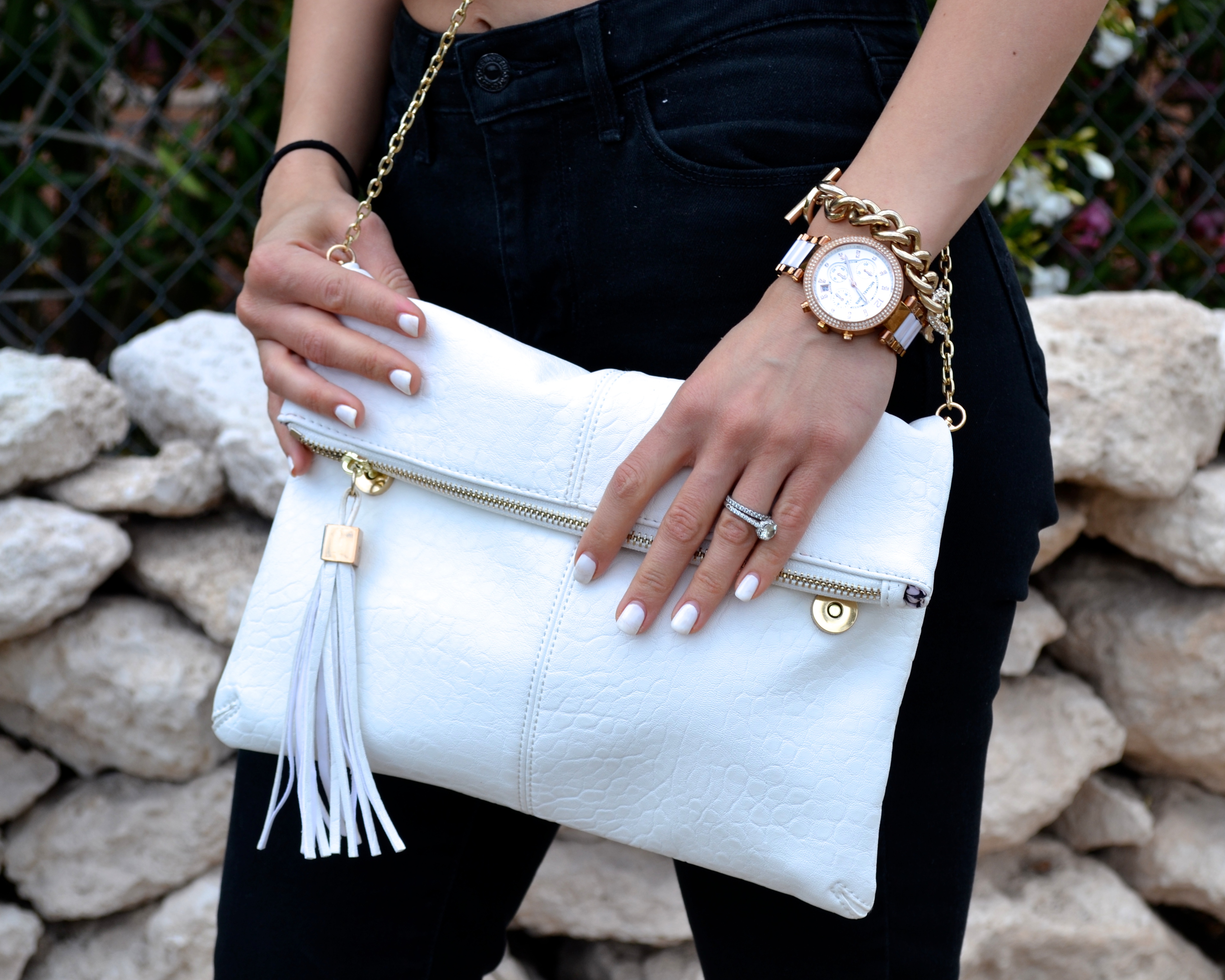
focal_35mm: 82
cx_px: 737
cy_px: 490
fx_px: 2973
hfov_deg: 23.2
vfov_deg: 18.7
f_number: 8
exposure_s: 1/250
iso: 100
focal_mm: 48
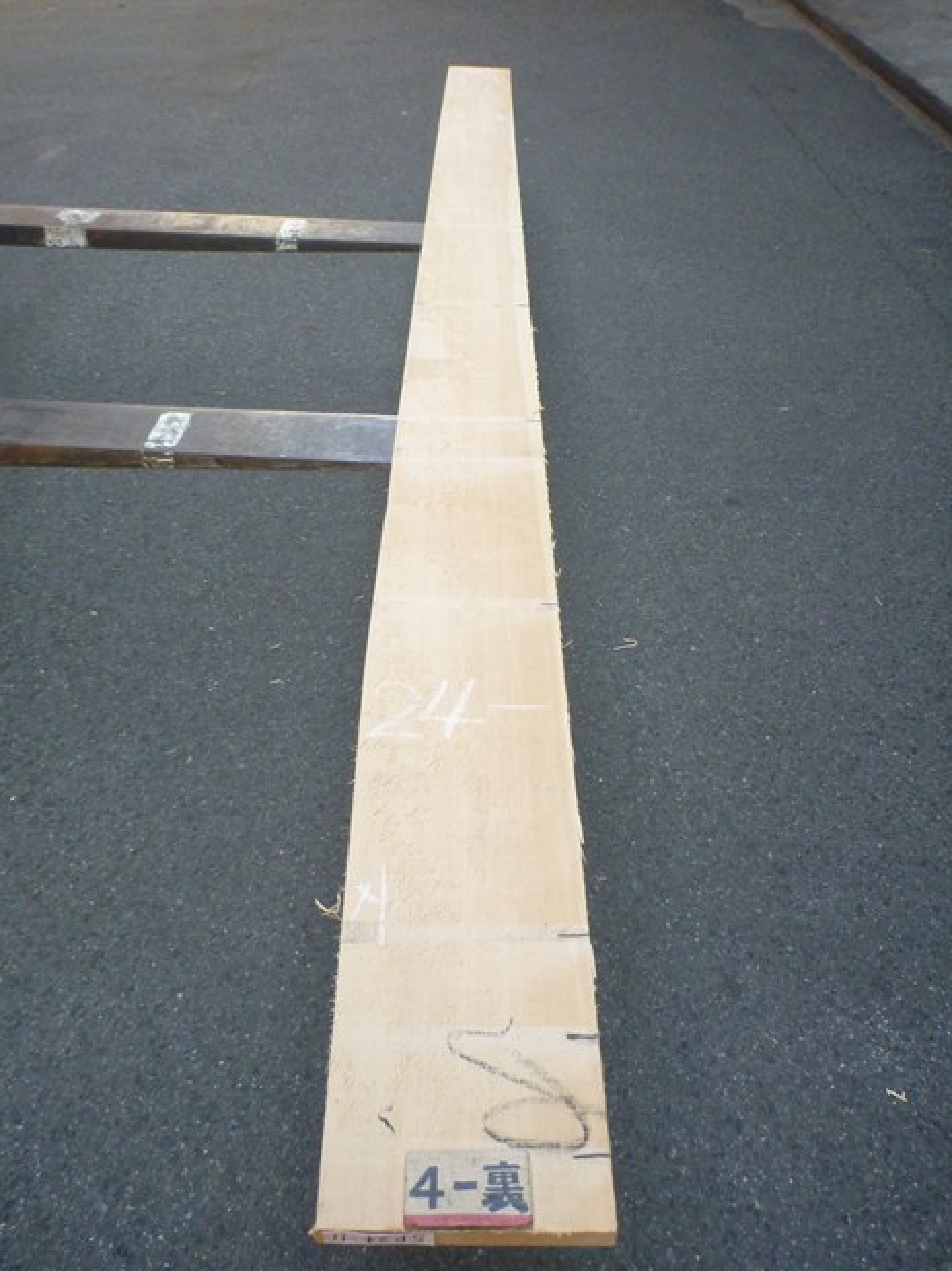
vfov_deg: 61.7
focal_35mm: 29
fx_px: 1064
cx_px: 475
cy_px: 644
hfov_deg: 48.2
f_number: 3.3
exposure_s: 1/200
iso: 400
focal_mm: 4.9
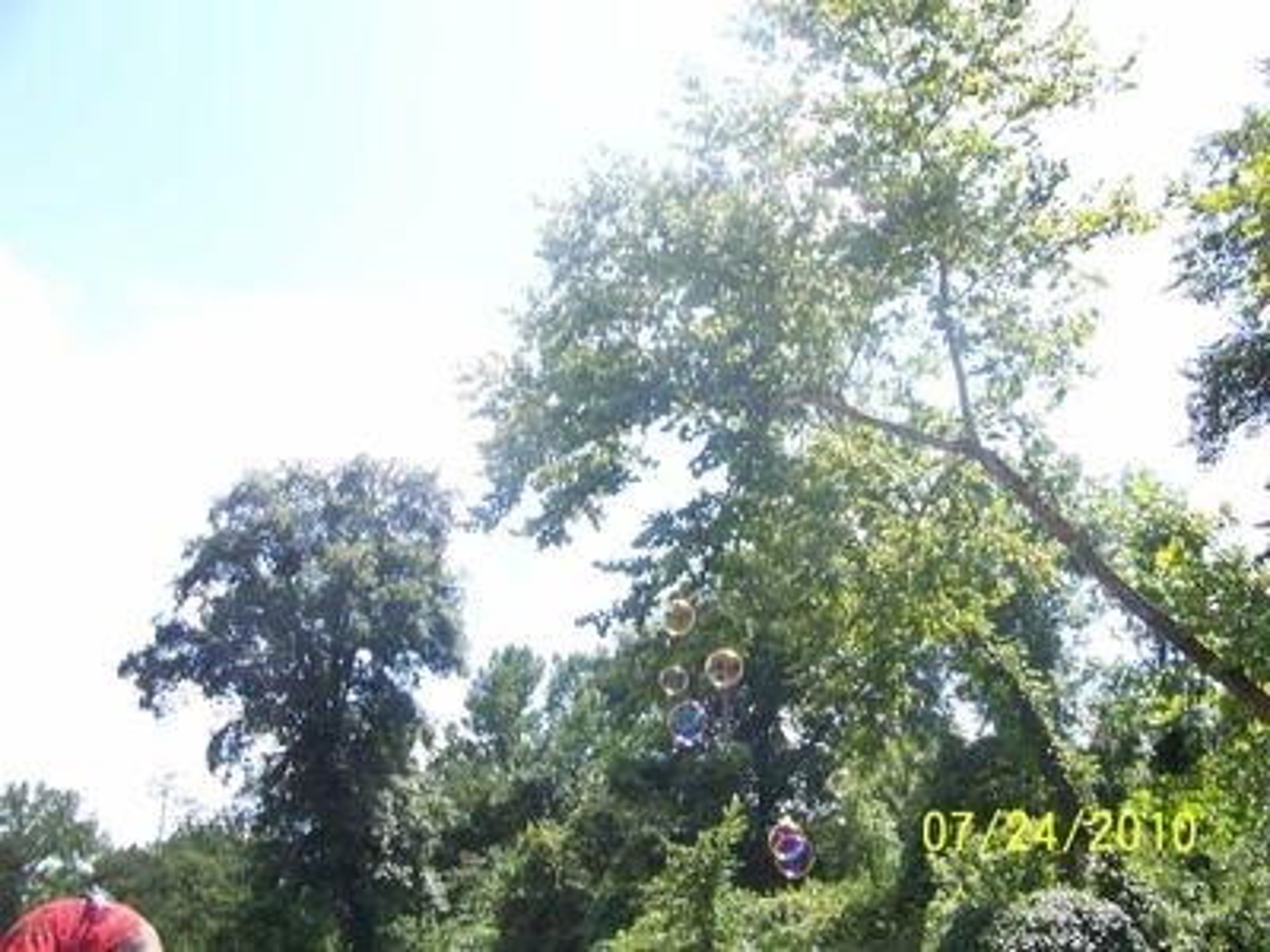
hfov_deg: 51.4
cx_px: 635
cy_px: 476
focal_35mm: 36
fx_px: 1321
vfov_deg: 39.7
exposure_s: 1/640
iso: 200
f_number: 4
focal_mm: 5.85
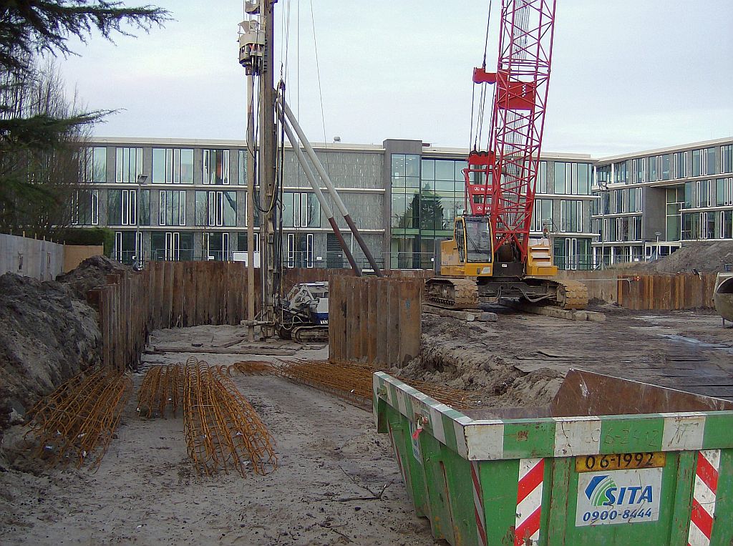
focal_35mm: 38
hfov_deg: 49.1
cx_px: 366
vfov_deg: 37.6
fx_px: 803
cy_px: 273
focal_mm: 6.4
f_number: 2.9
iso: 100
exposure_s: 1/125
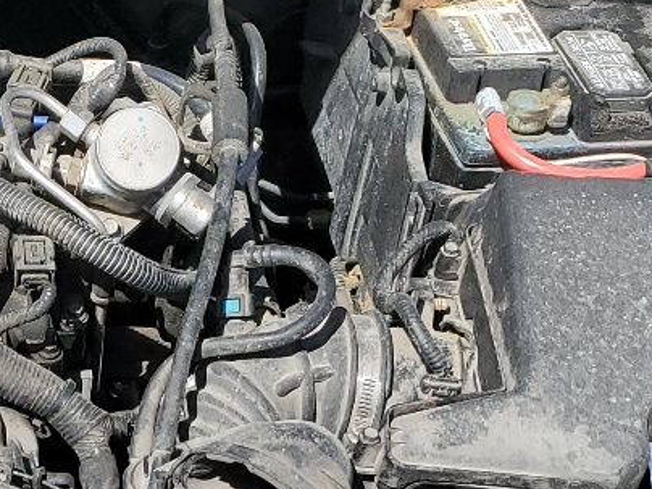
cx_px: -56
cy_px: 771
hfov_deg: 18.4
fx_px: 1940
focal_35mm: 103
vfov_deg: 13.4
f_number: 1.5
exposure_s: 1/2500
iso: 50
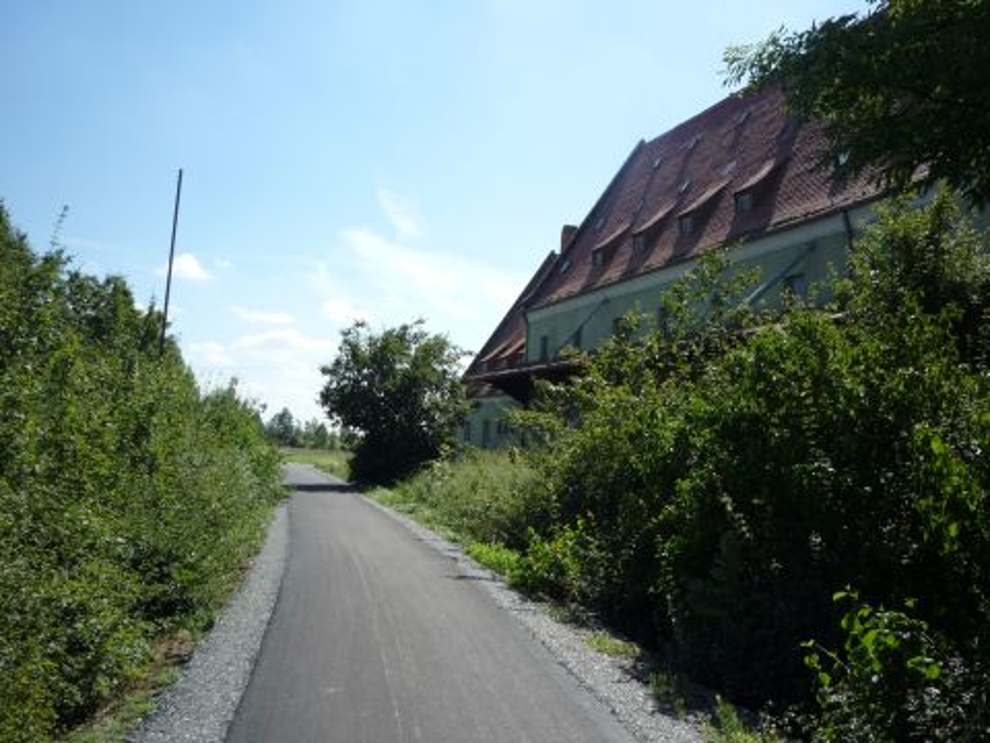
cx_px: 495
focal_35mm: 32
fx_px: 915
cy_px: 372
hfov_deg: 56.8
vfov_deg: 44.2
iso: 100
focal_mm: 5.2
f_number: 5
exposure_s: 1/400
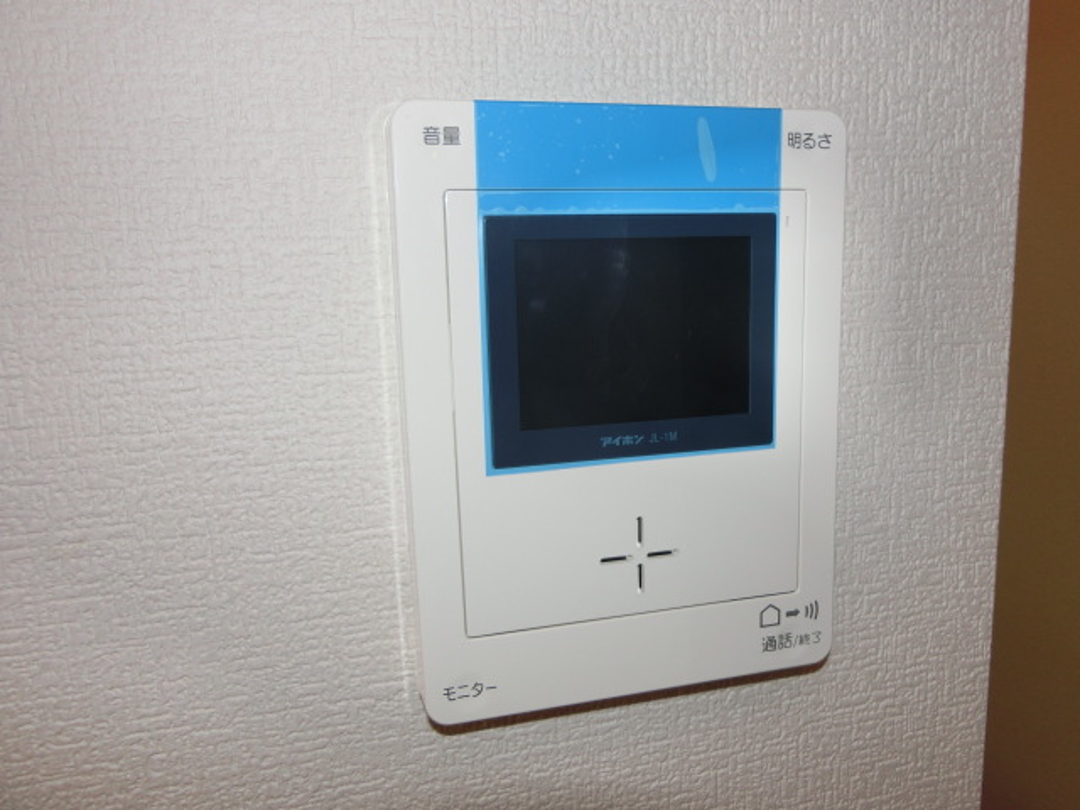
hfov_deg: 69.4
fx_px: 780
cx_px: 540
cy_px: 405
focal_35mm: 25
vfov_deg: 54.9
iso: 80
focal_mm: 4.5
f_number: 3.5
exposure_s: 1/160
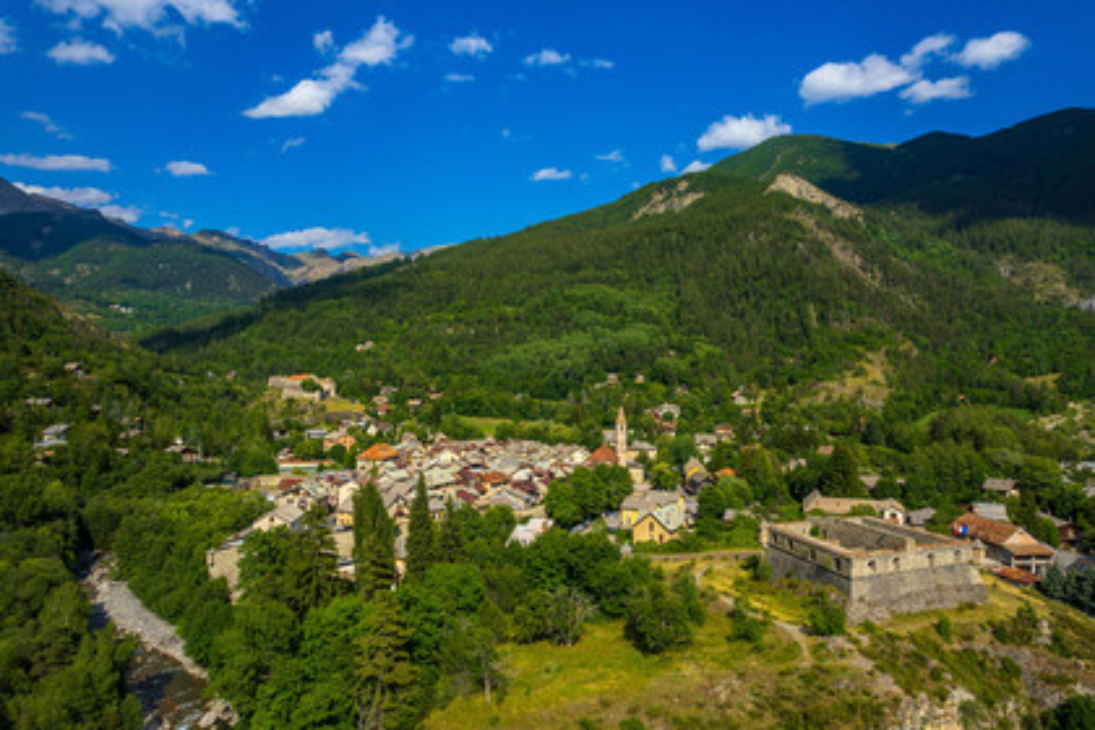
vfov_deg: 57.2
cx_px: 548
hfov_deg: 78.6
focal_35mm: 22
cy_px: 365
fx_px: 669
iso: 100
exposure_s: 1/4000
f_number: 2.8
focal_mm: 8.4
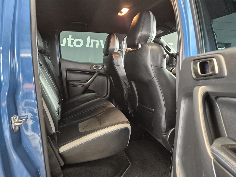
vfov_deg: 58.9
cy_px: 88
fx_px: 157
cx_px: 118
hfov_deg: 73.9
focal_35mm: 23
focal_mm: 5.4
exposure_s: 1/50
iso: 1600
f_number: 1.8
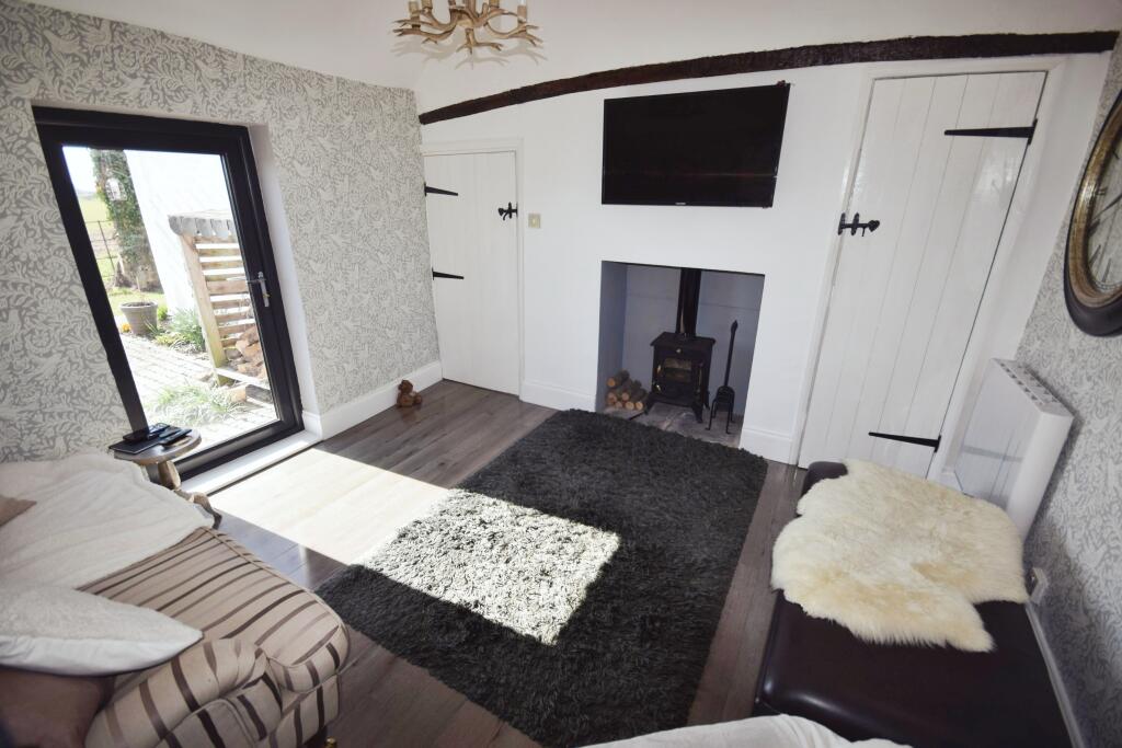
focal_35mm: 15
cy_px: 374
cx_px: 561
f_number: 5.6
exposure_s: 1/125
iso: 160
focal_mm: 10
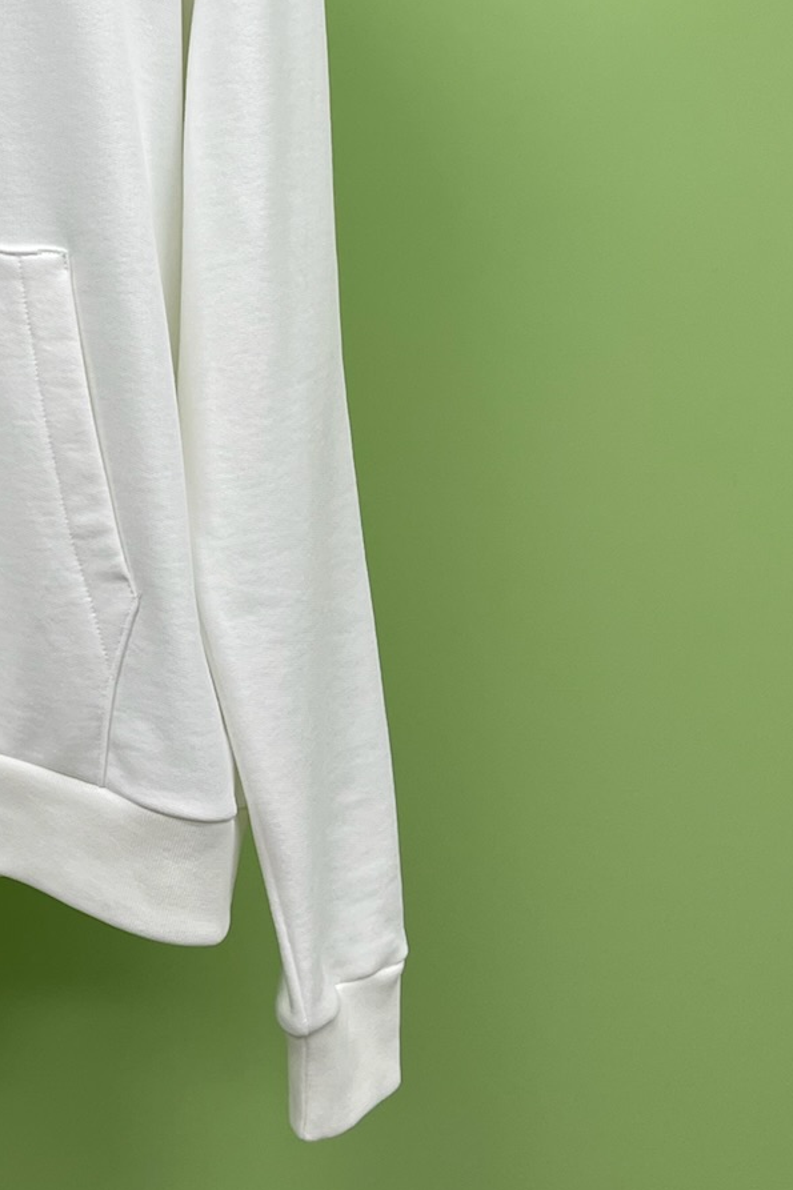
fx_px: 2049
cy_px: 143
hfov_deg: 20.4
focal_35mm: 62
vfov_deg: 31.1
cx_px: -179
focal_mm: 4.2
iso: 32
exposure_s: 1/100
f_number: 1.6
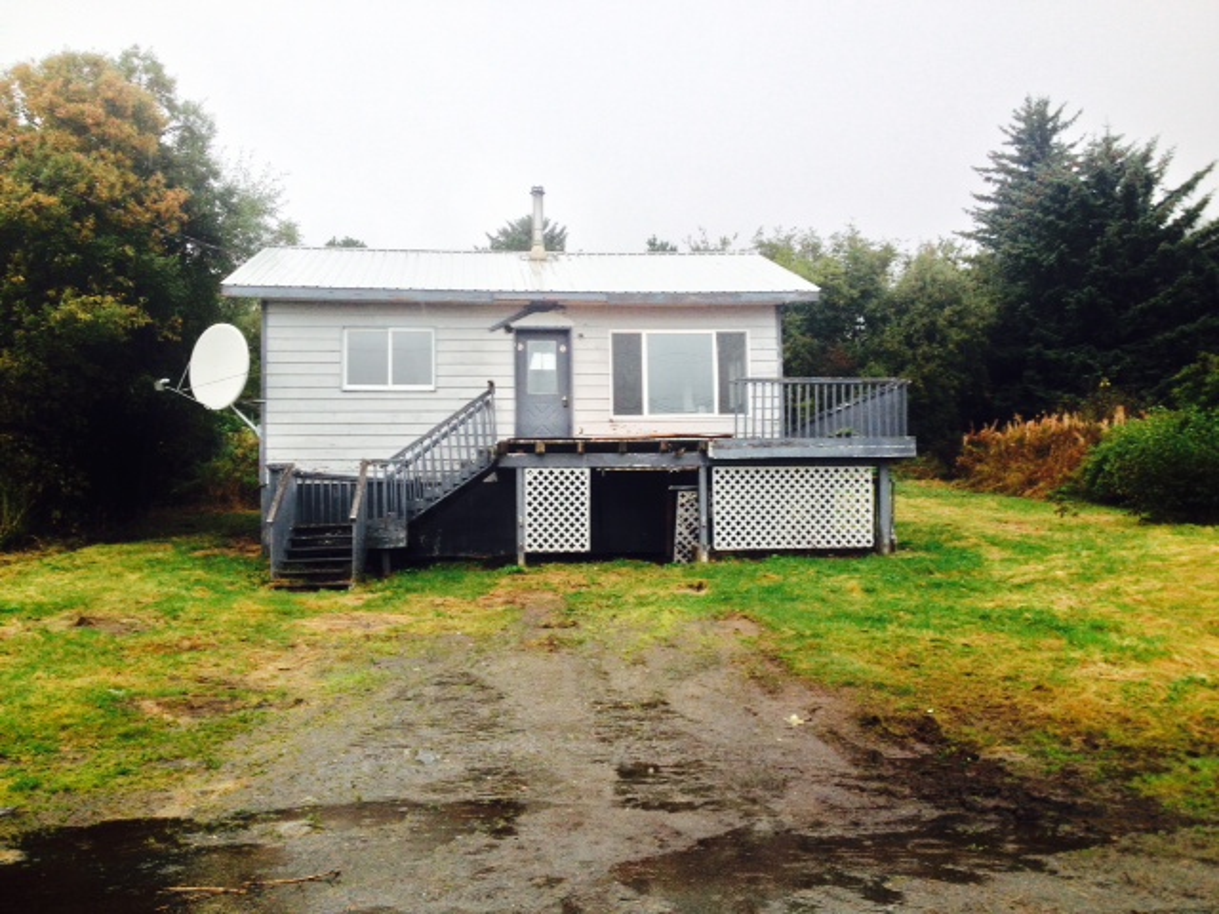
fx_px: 1233
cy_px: 457
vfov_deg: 40.7
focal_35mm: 35
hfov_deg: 52.6
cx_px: 610
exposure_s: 1/334
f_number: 2.4
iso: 50
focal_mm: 4.28
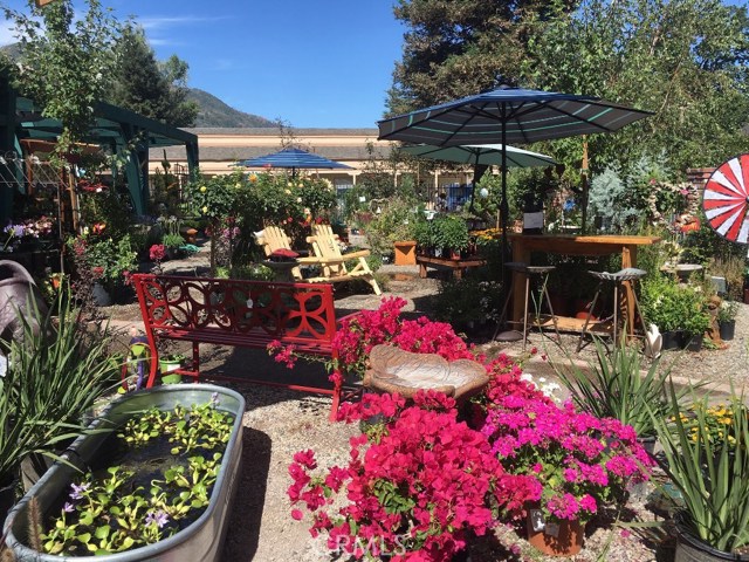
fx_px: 627
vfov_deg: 48.2
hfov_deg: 61.7
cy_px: 281
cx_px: 374
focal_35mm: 29
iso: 25
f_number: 2.2
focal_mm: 4.15
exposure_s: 1/1241
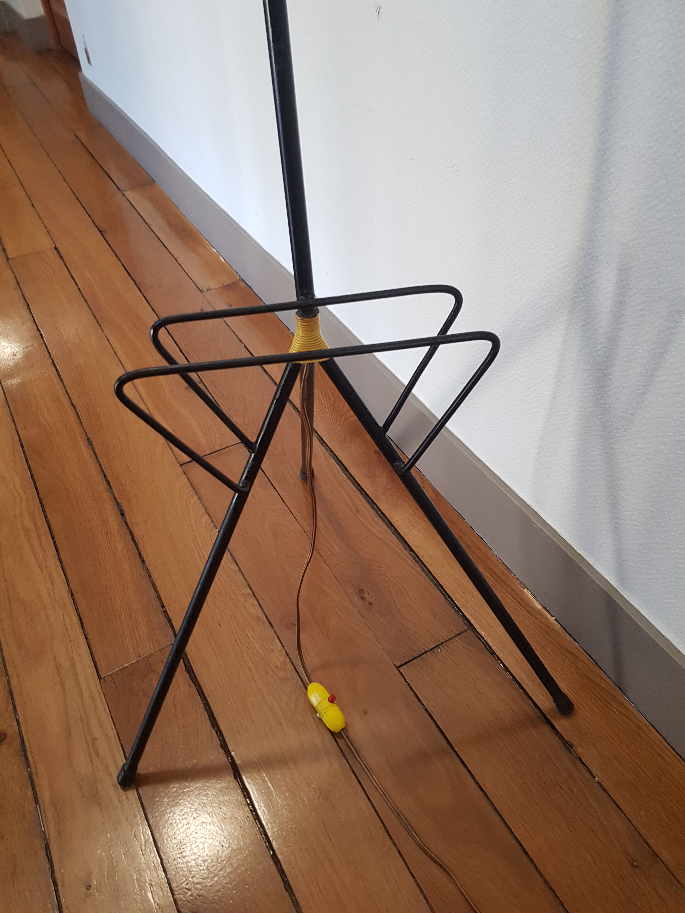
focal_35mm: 26
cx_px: 342
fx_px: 686
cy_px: 456
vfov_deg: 67.3
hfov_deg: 53.1
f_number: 1.7
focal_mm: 4.2
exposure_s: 1/50
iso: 160
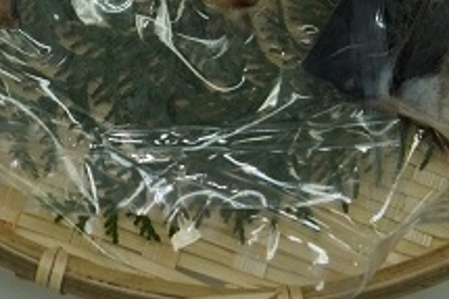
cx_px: 221
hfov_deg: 21.5
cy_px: -221
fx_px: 1182
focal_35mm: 95
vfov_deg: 13.1
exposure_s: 1/160
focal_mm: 17
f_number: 4
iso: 250
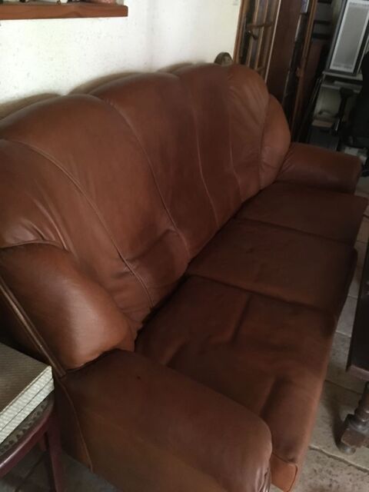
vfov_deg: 61.7
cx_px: 184
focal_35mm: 29
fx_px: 412
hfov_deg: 48.2
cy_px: 246
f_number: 2.2
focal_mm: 4.15
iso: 640
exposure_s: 1/17
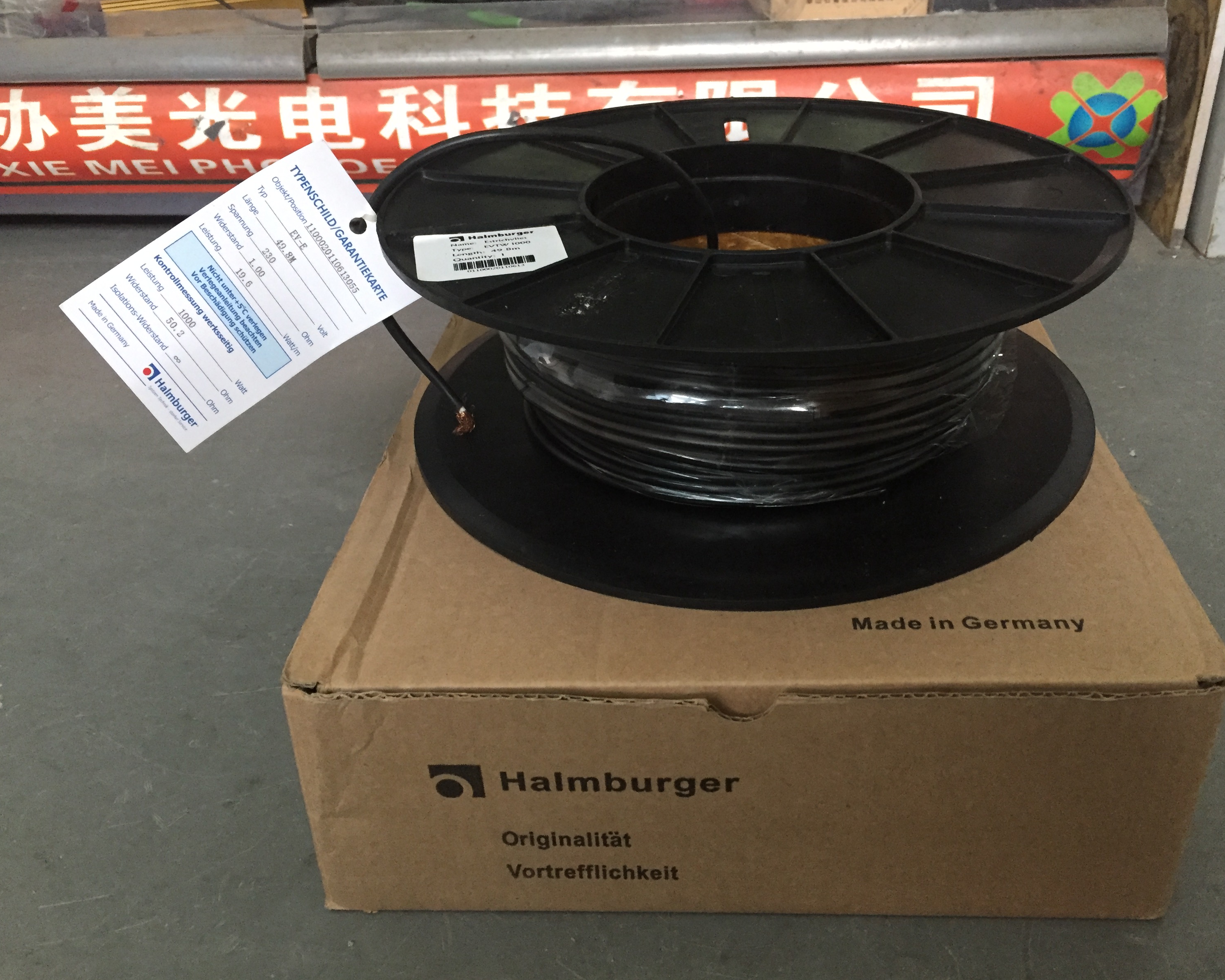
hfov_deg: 57.1
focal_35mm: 31
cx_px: 669
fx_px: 1124
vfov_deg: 47.1
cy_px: 482
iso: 250
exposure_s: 1/25
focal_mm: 4.15
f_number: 2.2
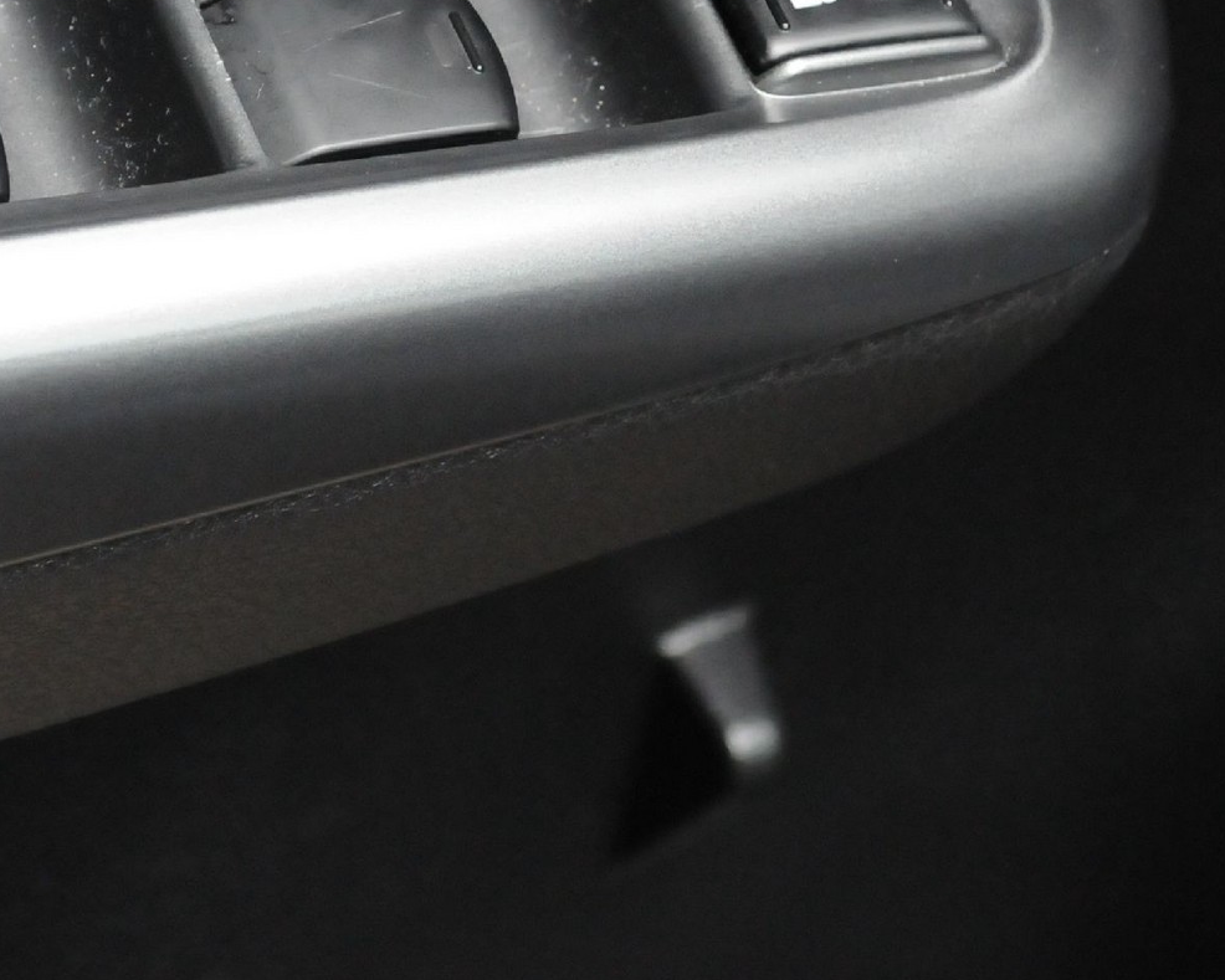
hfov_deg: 11.7
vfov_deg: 9.4
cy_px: -20
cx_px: 337
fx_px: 5946
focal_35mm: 164
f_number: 5.6
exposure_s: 1/320
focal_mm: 46
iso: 2000
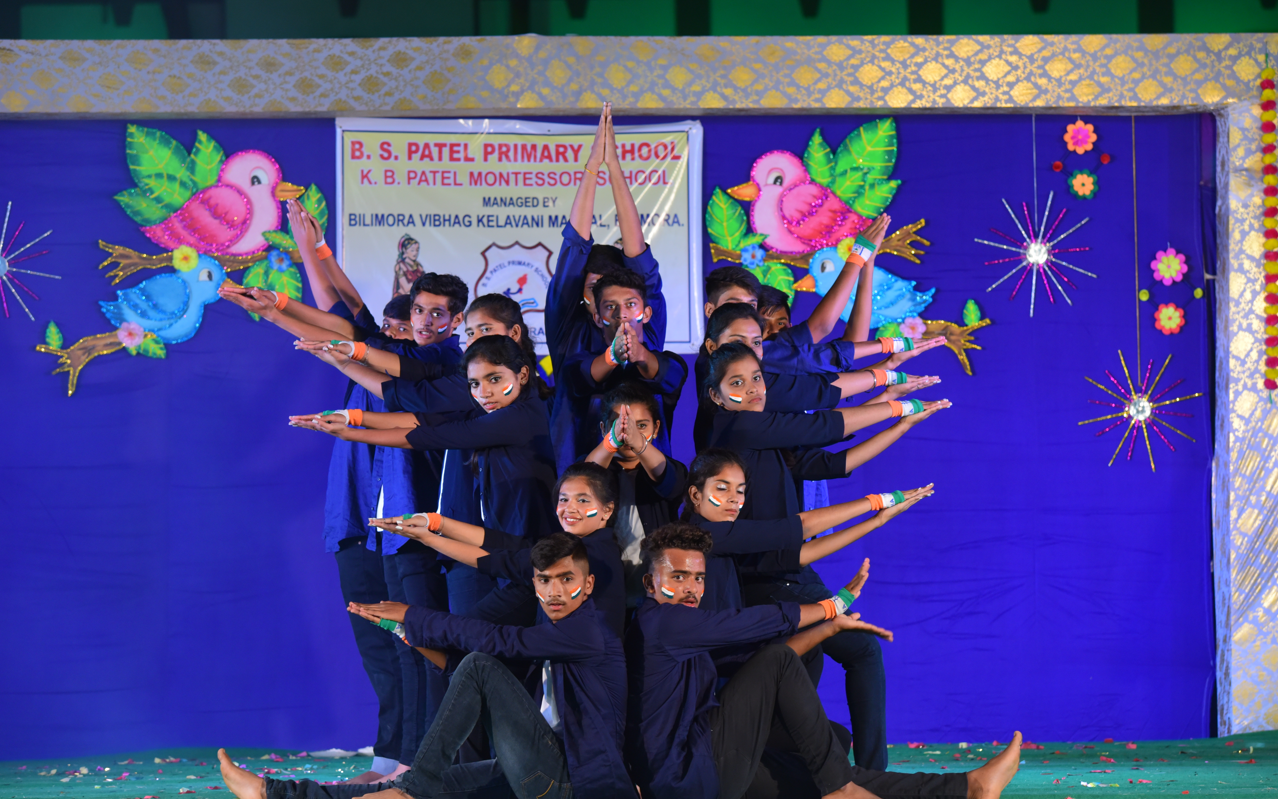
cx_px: 641
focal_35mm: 125
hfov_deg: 16.7
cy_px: 405
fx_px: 4354
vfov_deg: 10.5
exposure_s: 1/125
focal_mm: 122
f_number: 5
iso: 2000
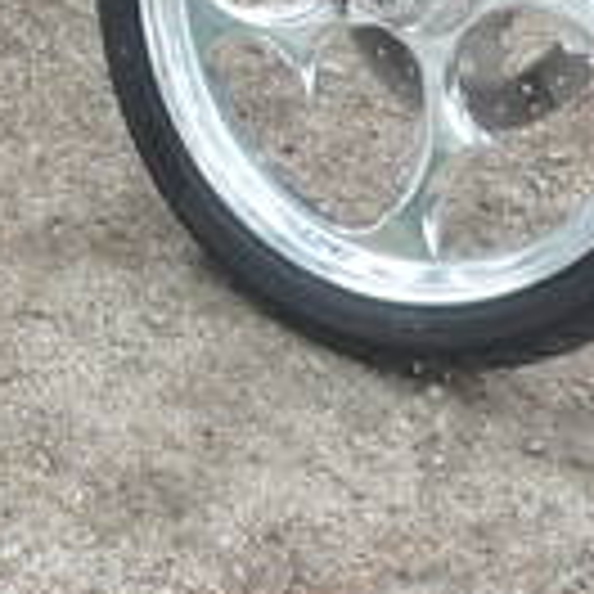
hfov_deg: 10.5
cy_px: -342
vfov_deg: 10.2
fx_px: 3203
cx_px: 0
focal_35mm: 165
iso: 100
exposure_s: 1/60
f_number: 2.8
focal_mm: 5.5
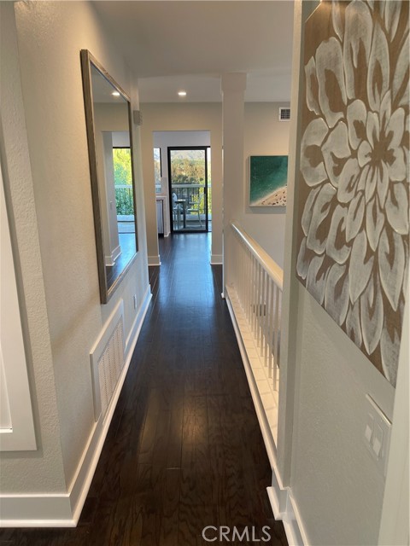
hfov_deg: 54.9
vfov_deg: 69.4
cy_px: 273
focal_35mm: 25
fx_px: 395
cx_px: 205
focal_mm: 5.1
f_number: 1.6
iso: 125
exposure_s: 1/120
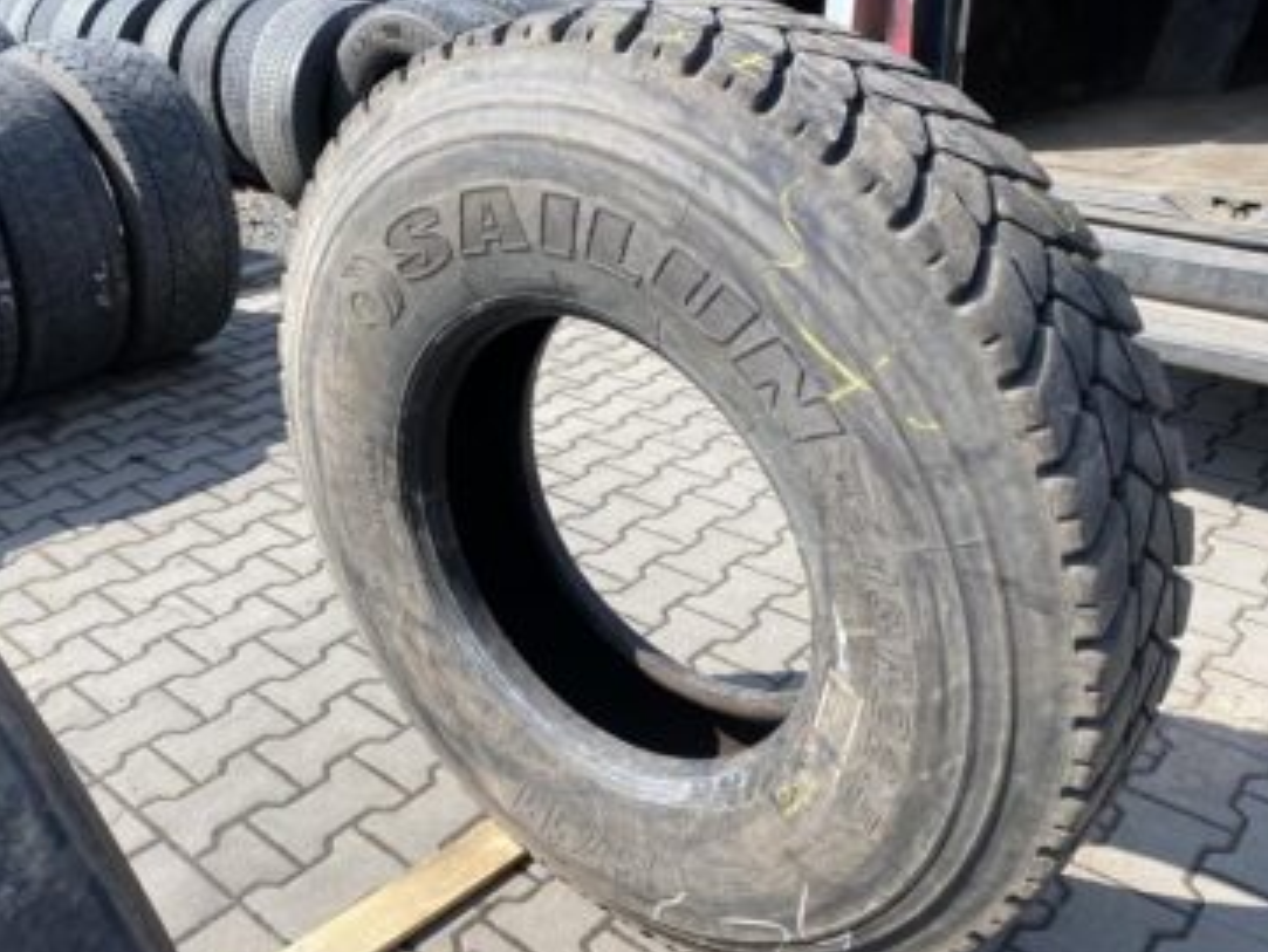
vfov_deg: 45.4
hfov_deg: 58.2
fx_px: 1136
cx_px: 580
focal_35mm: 31
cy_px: 508
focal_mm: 4.25
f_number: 1.8
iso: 32
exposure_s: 1/1193
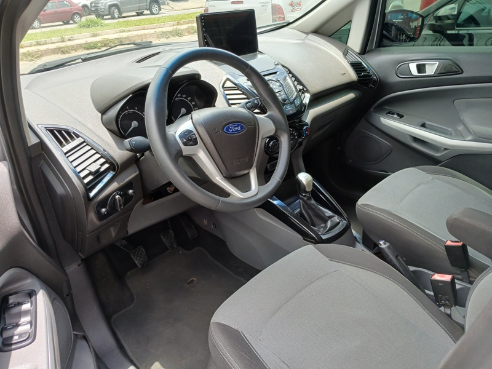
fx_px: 370
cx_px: 246
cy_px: 184
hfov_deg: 67.3
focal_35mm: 26
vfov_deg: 53.1
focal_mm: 3.98
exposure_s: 1/60
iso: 25
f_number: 1.8
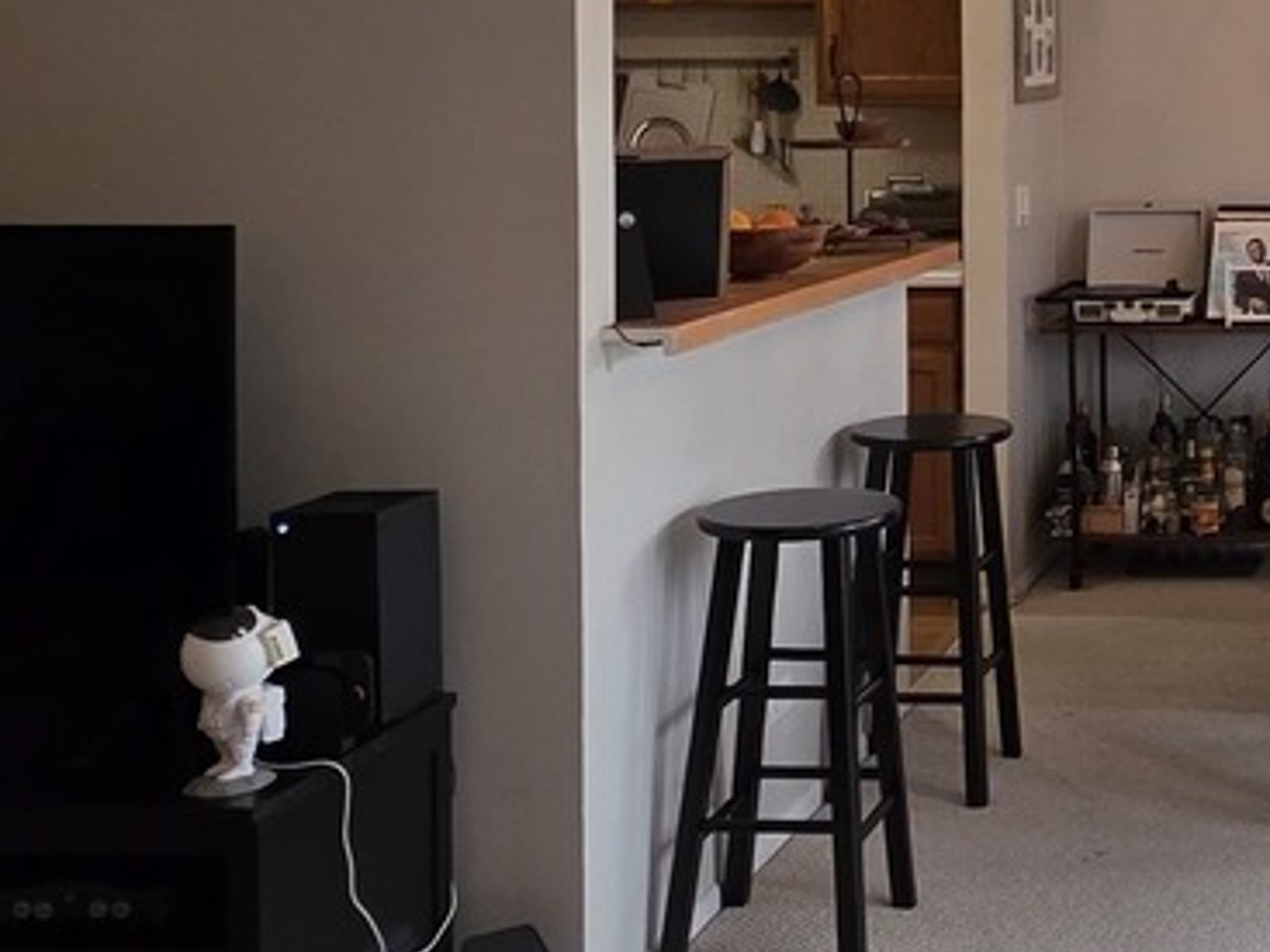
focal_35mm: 51
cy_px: 114
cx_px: 1471
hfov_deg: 32.1
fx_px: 1870
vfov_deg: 27.6
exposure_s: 1/120
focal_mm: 2.2
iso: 160
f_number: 1.9
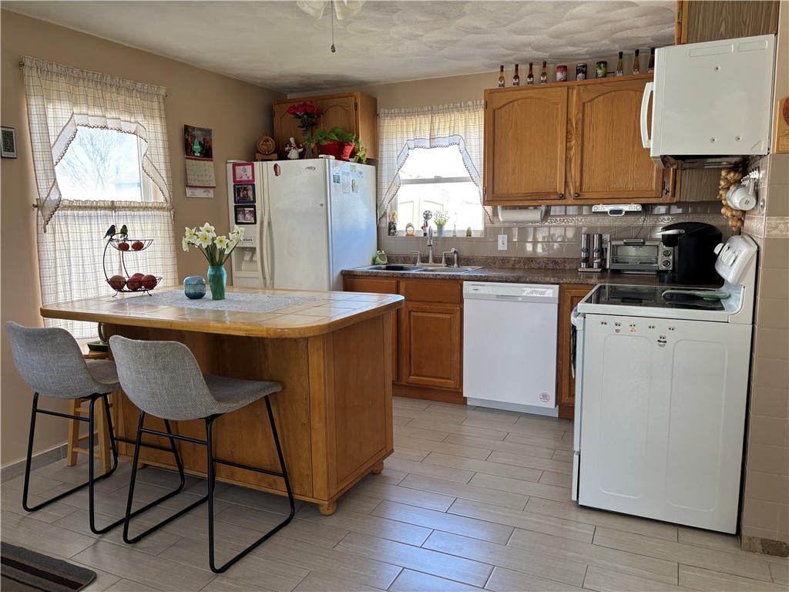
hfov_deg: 67.3
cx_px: 394
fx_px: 593
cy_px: 296
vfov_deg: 53.1
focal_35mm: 26
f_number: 1.6
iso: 100
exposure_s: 1/121
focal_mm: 5.96
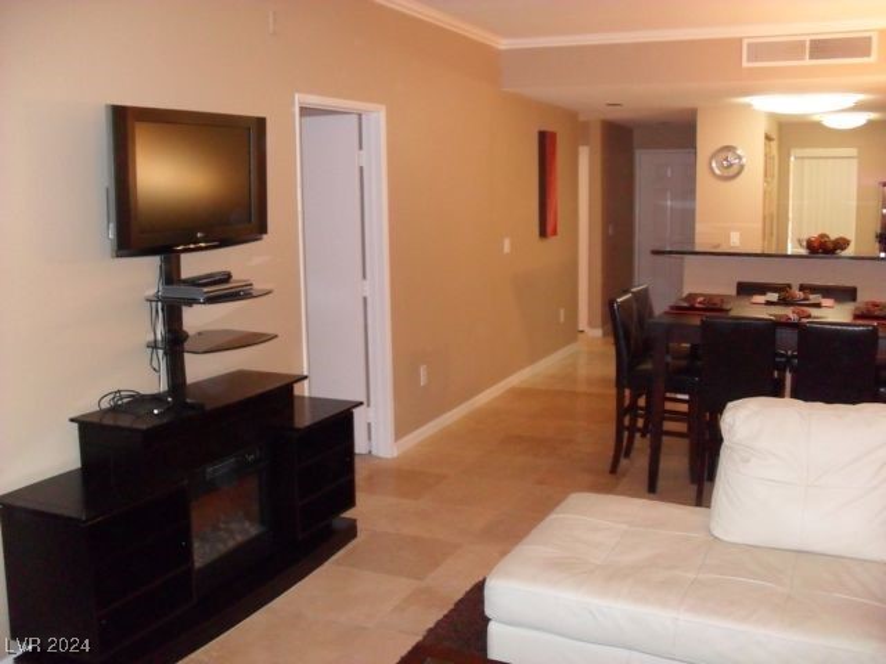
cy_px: 332
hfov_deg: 52.6
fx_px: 896
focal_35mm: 35
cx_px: 443
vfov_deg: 40.7
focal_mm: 6.3
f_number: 3
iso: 400
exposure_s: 1/45
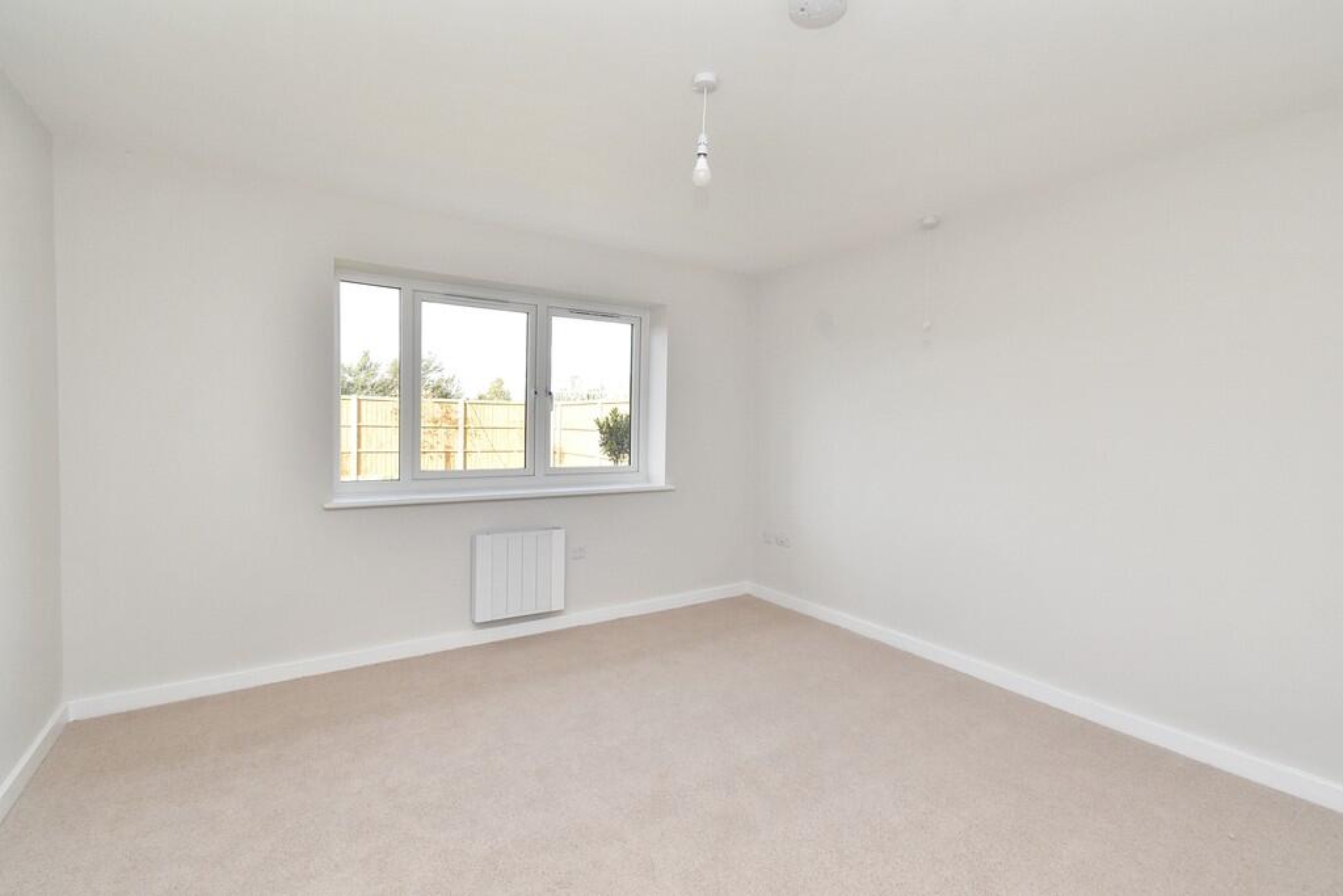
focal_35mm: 15
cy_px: 448
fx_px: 560
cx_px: 672
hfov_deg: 100.4
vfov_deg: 77.3
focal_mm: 10
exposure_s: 1/200
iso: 800
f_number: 10
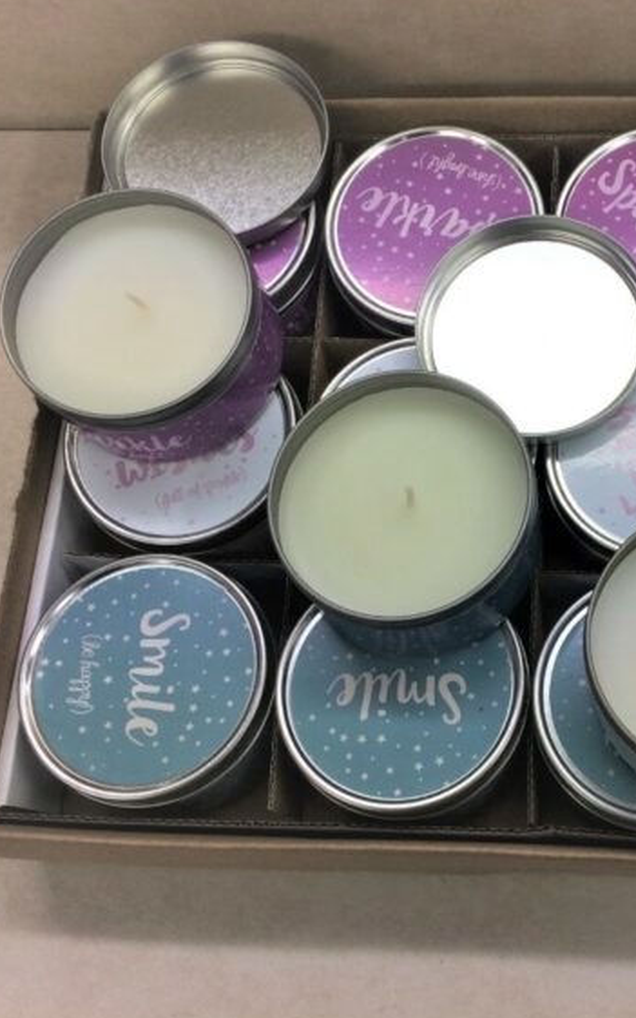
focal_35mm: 42
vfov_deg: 47.2
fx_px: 1165
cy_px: 507
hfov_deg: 29.7
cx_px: 527
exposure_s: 1/113
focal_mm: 4.15
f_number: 2.2
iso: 32
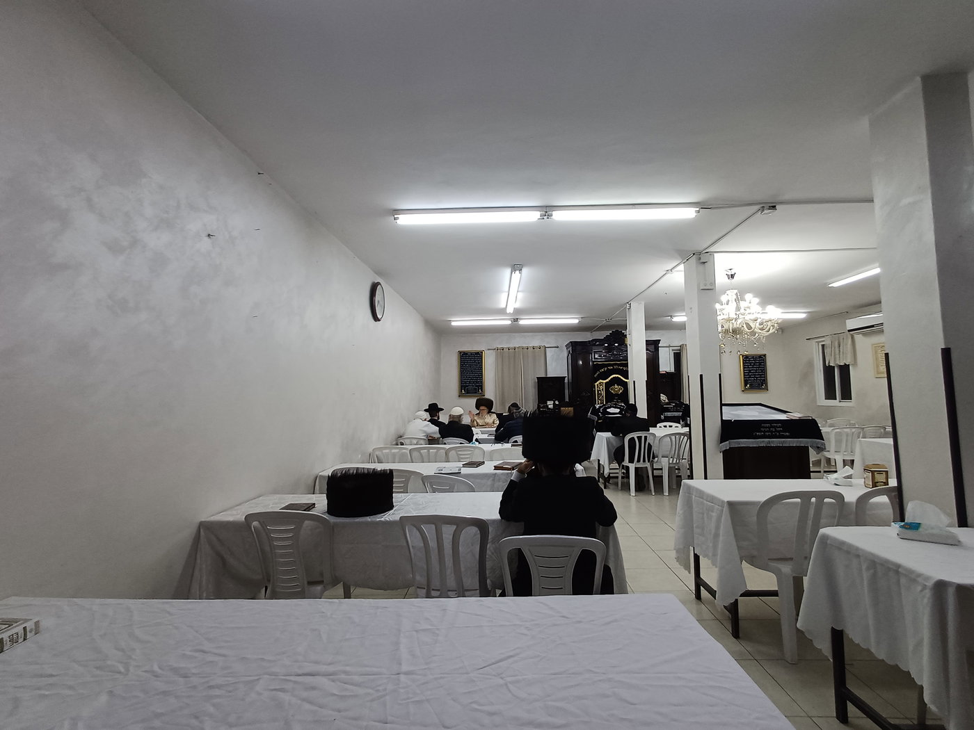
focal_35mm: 16
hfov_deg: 94.5
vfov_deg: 78.1
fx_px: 450
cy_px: 365
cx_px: 487
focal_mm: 1.64
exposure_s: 1/100
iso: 80
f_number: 2.2
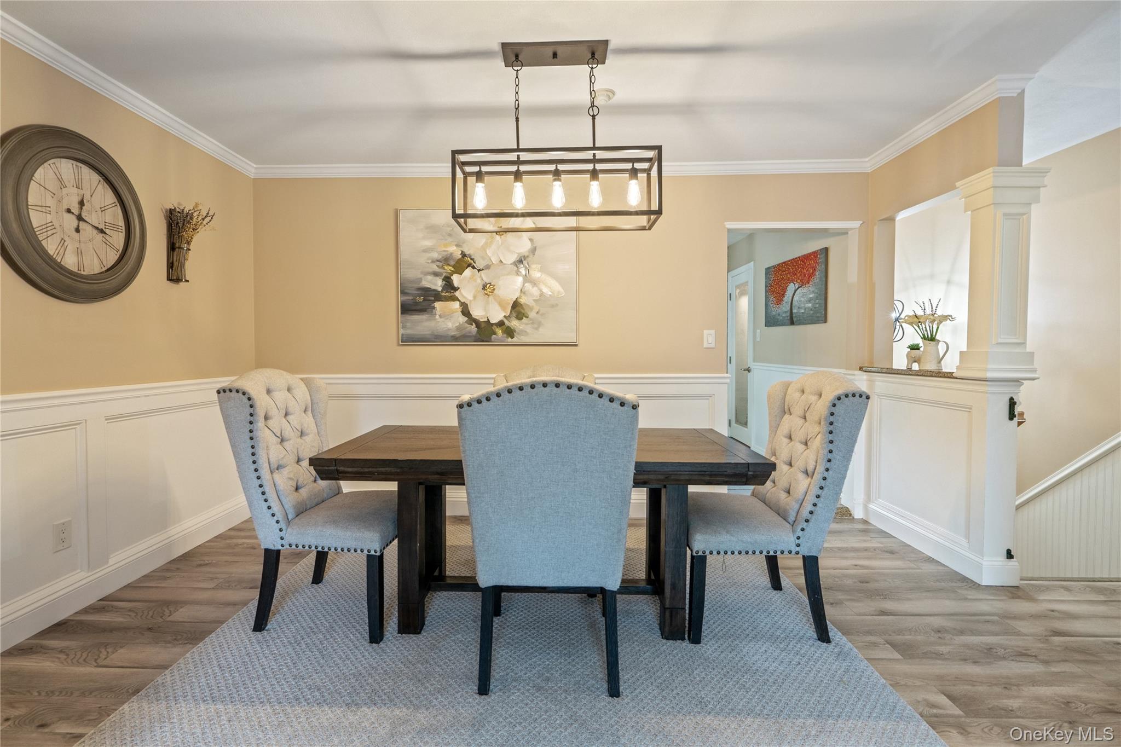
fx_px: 498
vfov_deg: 73.7
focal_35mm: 16
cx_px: 560
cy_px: 374
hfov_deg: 96.7
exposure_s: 1/10
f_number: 5.6
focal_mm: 16
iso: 800
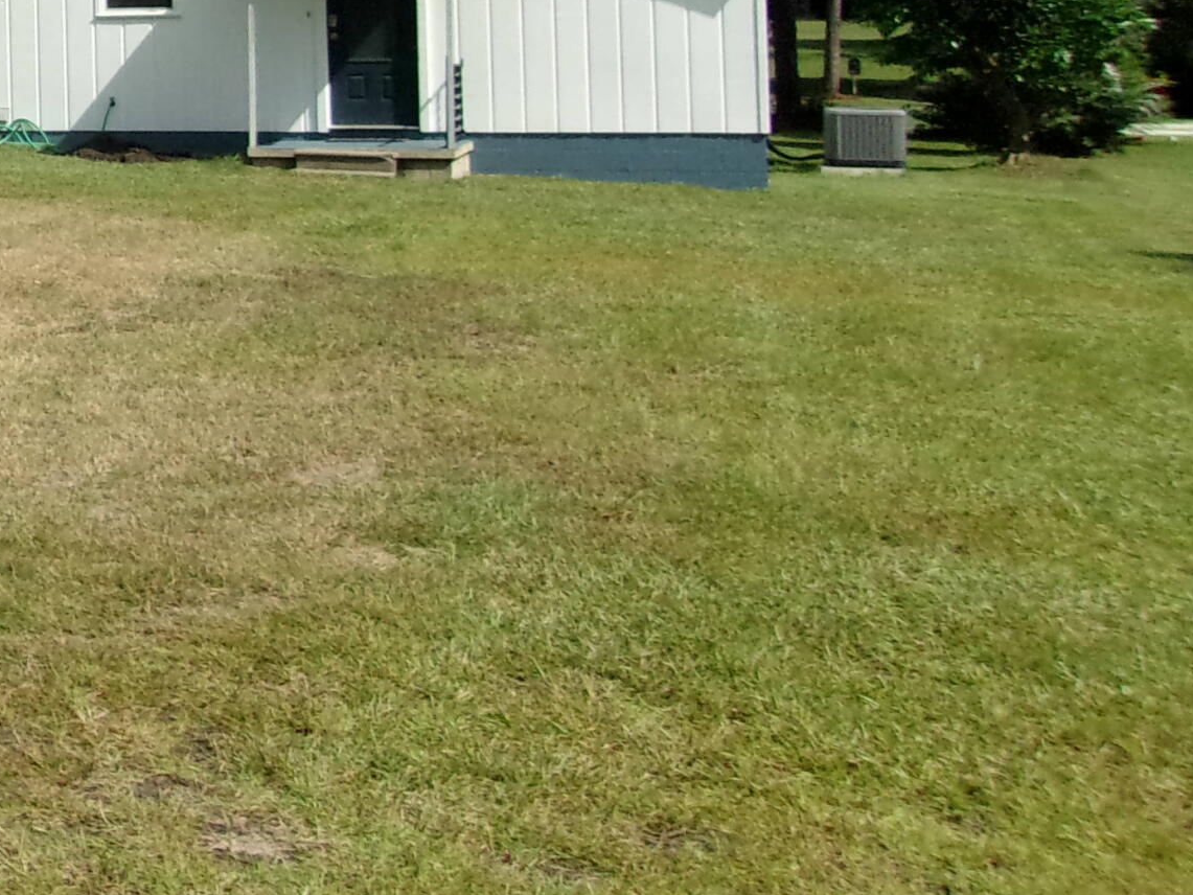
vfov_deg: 19.8
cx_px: -229
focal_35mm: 71
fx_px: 2447
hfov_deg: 24.8
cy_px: -85
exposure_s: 1/300
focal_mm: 4.9
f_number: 10.4
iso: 200
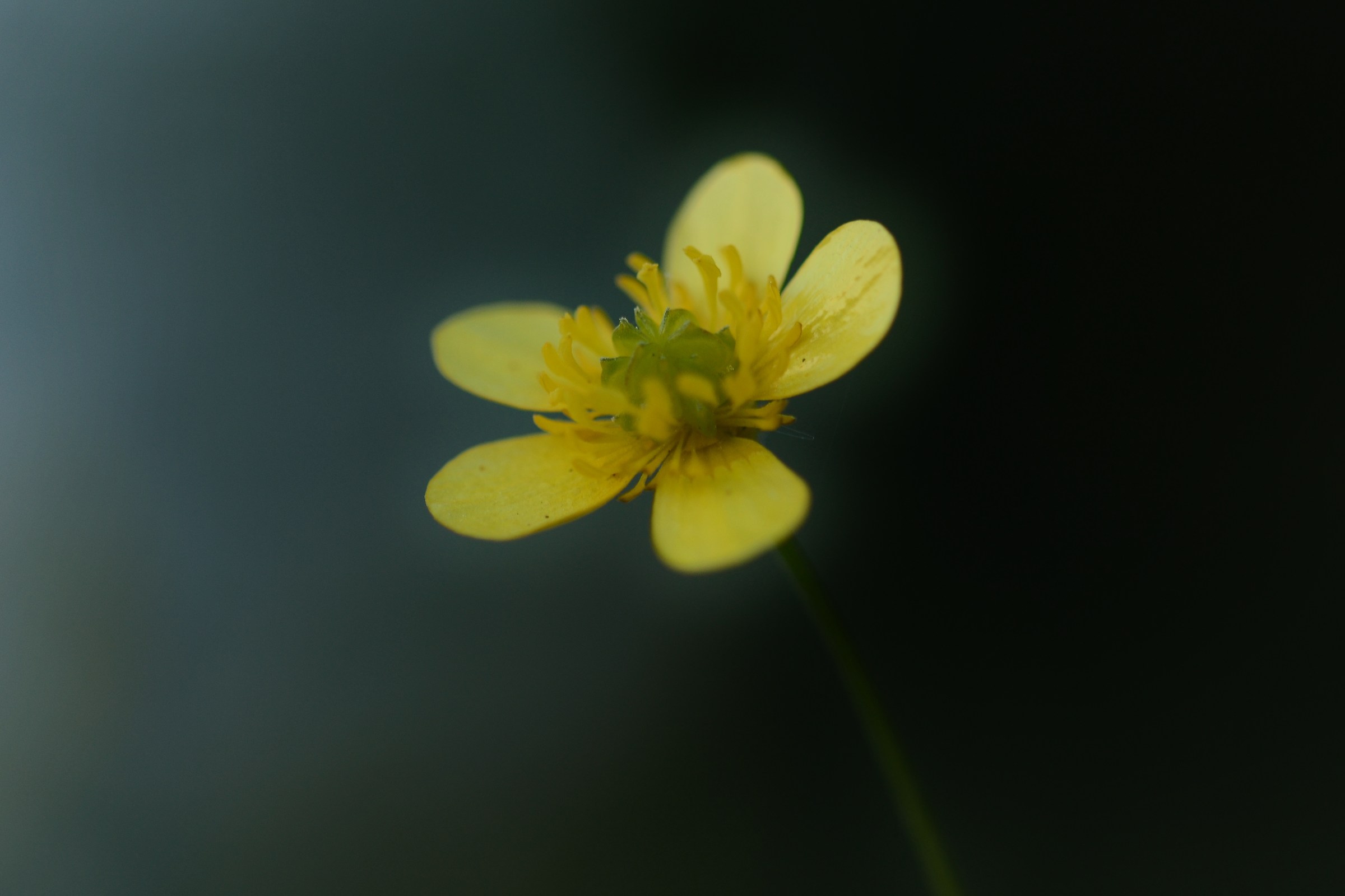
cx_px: 672
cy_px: 448
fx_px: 5884
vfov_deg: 8.7
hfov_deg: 13.0
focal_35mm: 158
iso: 200
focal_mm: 105
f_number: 5
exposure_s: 1/25
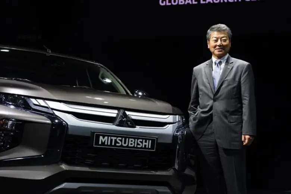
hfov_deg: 28.8
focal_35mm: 70
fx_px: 566
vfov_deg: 19.5
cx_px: 146
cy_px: 97
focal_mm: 70
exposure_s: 1/320
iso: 400
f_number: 5
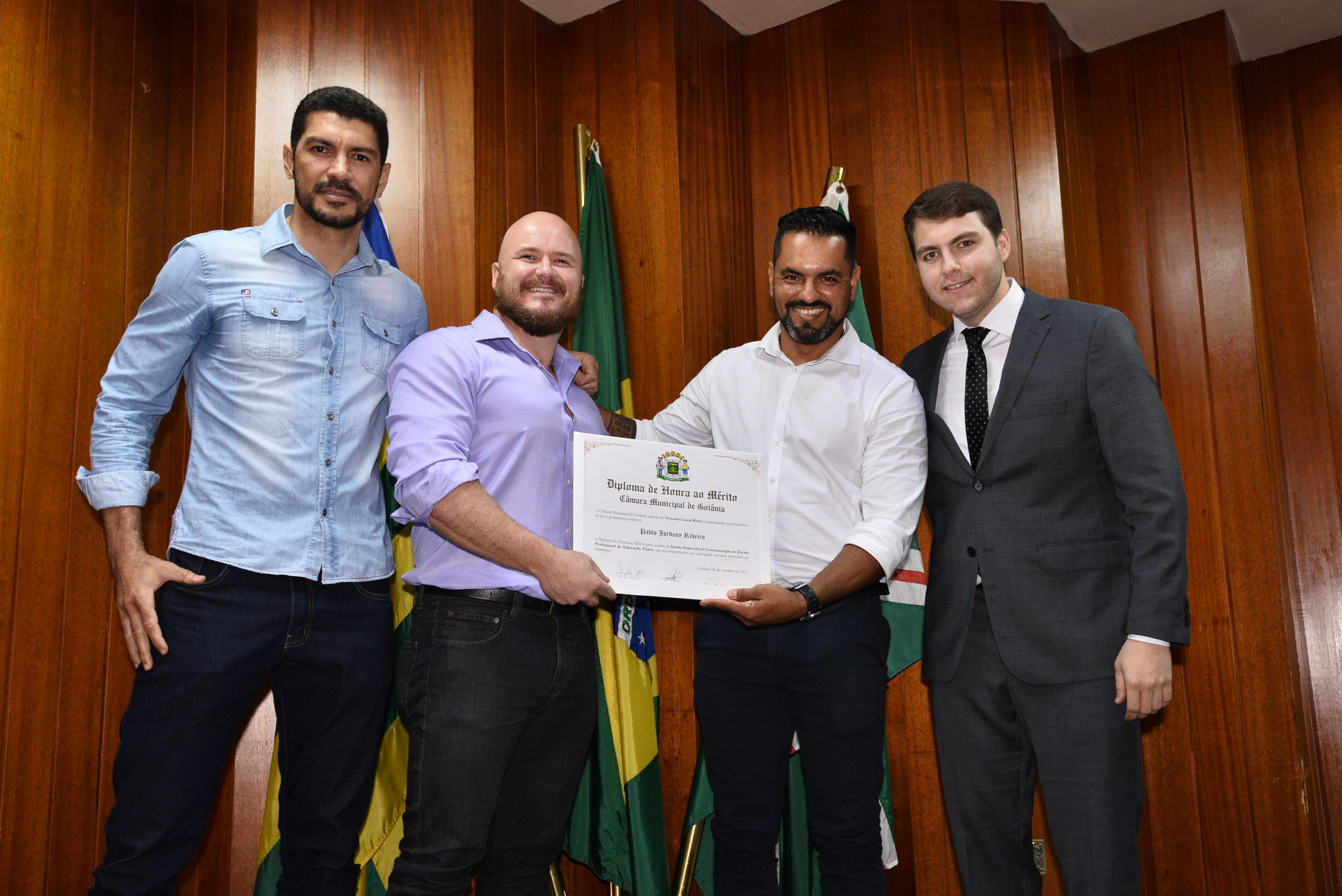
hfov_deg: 54.4
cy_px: 448
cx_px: 671
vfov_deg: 37.9
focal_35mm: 35
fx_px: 1305
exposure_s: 1/60
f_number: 7.1
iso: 1600
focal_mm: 35
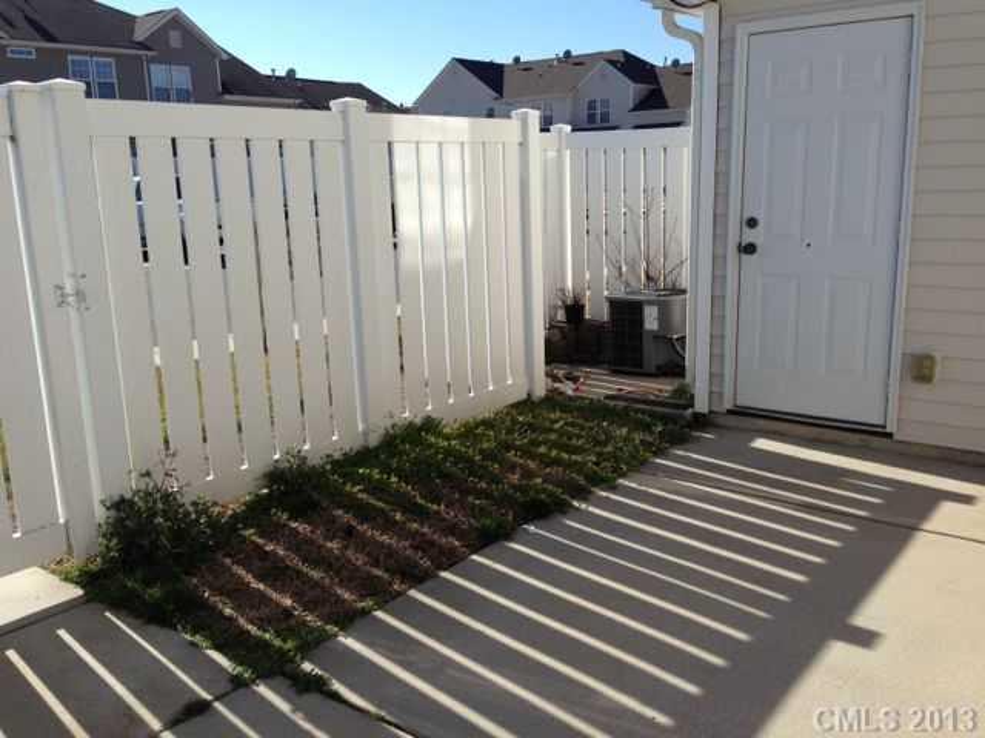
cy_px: 369
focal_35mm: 33
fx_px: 939
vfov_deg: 42.9
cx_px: 492
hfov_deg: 55.4
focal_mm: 4.13
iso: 50
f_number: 2.4
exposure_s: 1/1550
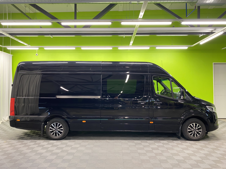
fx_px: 170
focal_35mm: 26
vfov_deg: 53.1
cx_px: 113
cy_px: 84
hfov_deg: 67.3
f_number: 1.8
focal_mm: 4.25
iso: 250
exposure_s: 1/50
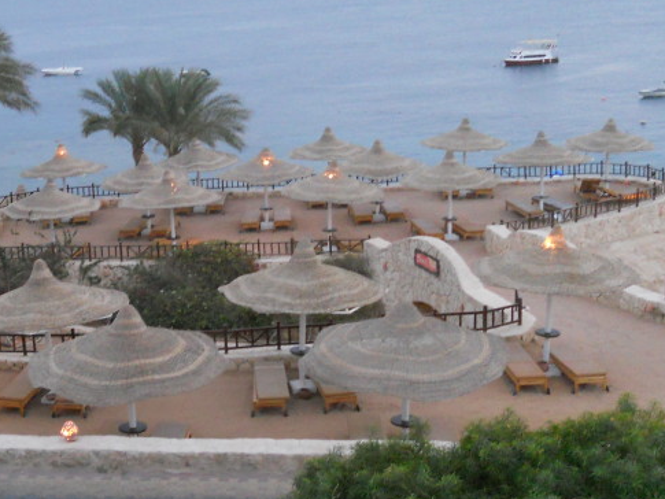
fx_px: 1095
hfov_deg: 33.2
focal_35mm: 57
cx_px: 171
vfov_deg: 25.7
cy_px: 221
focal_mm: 4.9
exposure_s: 1/13
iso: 400
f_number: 3.2
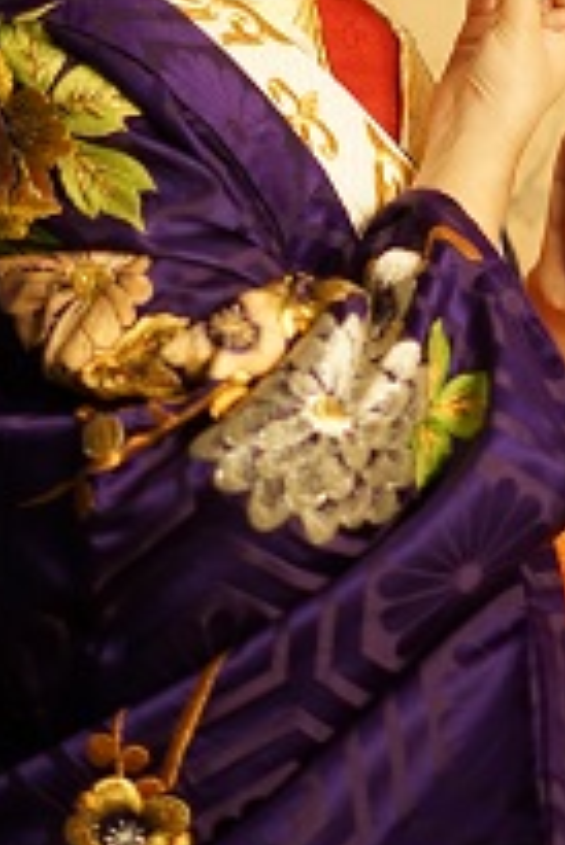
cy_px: 169
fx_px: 3267
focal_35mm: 139
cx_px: 491
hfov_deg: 9.8
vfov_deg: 14.7
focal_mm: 50
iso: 125
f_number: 1.8
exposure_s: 1/60
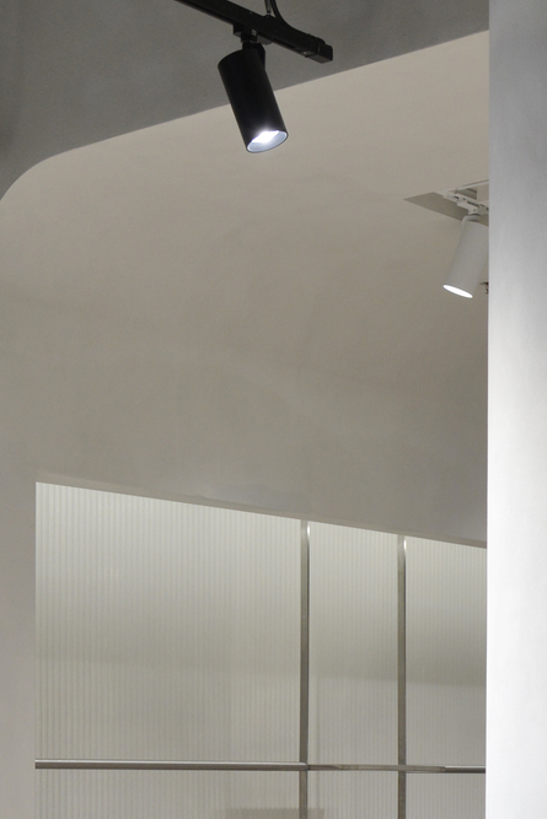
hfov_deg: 15.4
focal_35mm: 89
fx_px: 2027
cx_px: 263
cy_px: 842
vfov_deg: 21.9
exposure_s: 1/50
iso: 320
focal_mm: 22
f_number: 5.6
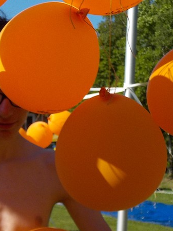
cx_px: 11
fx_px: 714
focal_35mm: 107
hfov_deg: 13.7
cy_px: 199
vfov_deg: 18.1
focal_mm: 6.4
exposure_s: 1/1000
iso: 125
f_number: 4.2
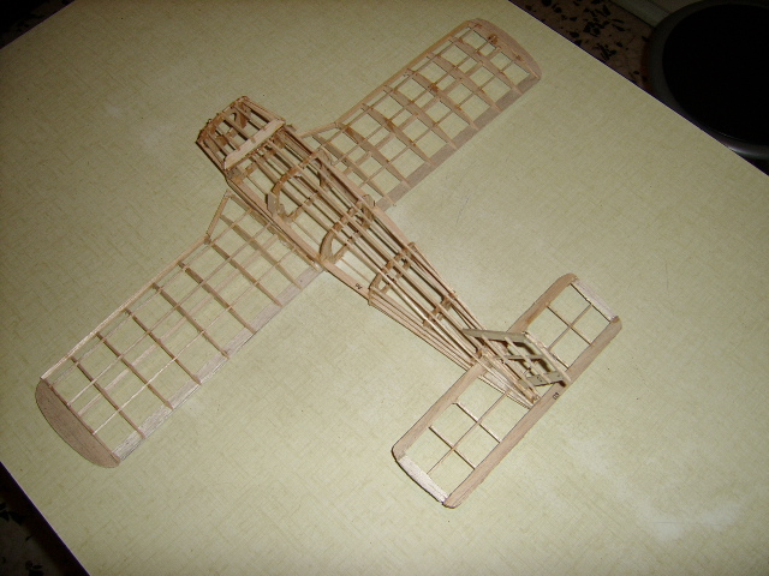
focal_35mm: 35
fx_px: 778
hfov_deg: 52.6
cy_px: 288
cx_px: 384
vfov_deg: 40.7
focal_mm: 5.95
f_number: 2.8
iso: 100
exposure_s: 1/30
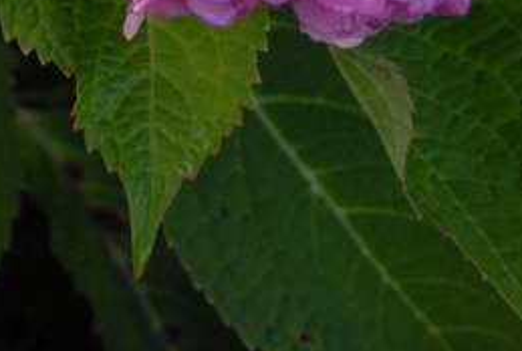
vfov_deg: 4.6
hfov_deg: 6.9
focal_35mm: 296
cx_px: 20
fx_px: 4302
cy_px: -310
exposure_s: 1/125
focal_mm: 50
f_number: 5.6
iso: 400
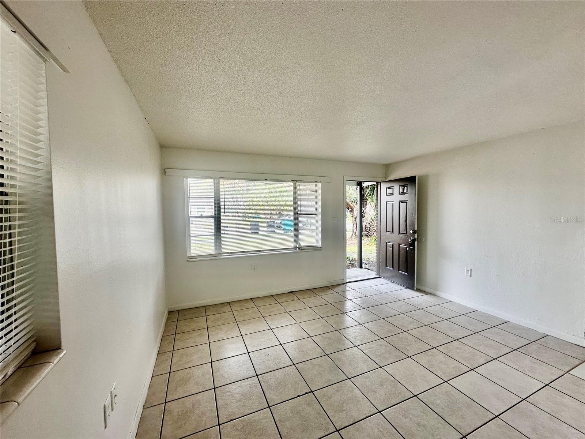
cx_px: 292
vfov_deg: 85.7
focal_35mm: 14
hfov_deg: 102.1
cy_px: 220
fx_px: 237
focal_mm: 2.22
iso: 64
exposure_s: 1/99
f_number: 2.2
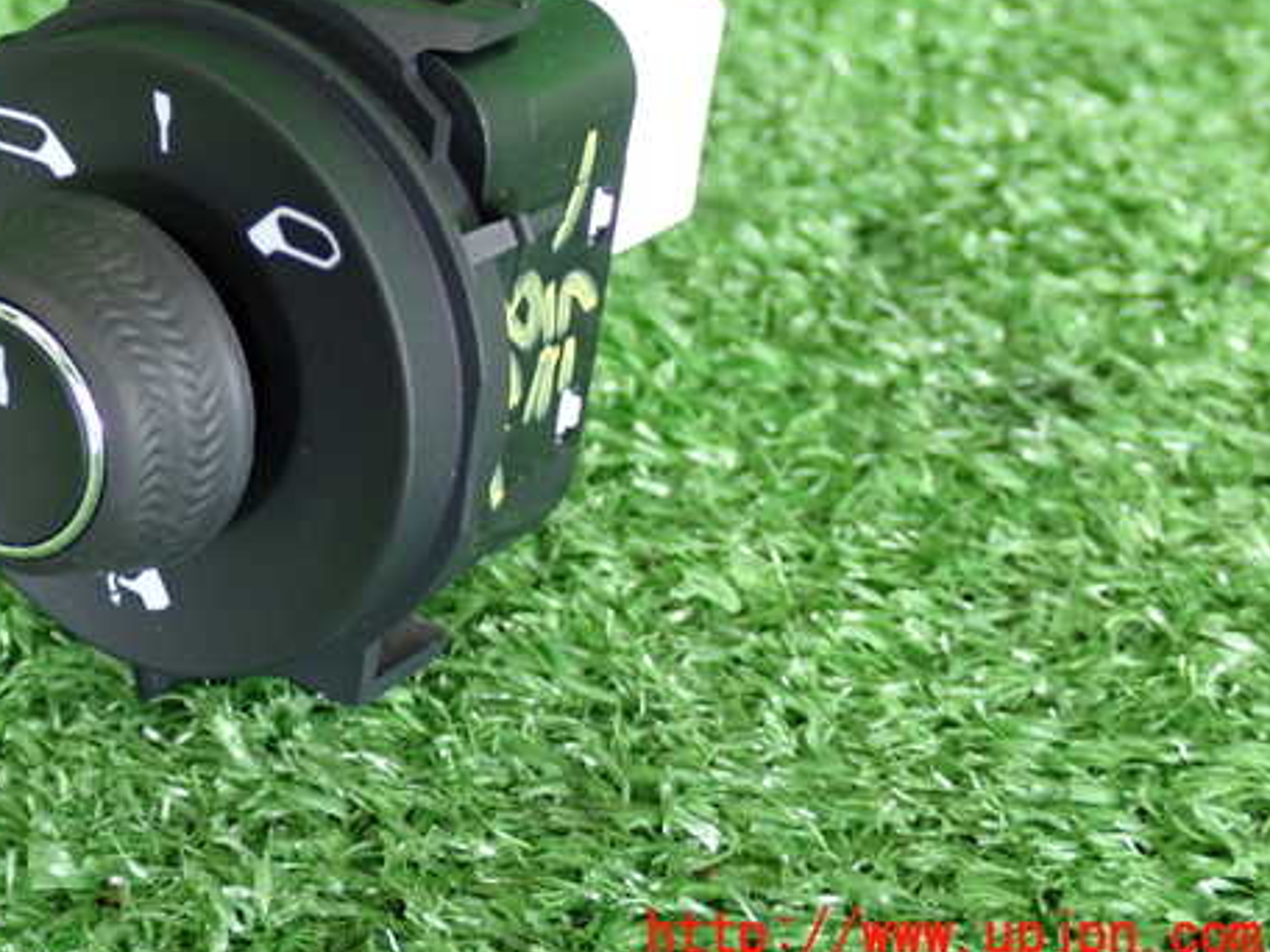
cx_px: 440
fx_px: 2605
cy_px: 345
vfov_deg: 20.7
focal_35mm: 71
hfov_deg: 27.3
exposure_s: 1/50
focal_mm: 9.65
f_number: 3.3
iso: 500
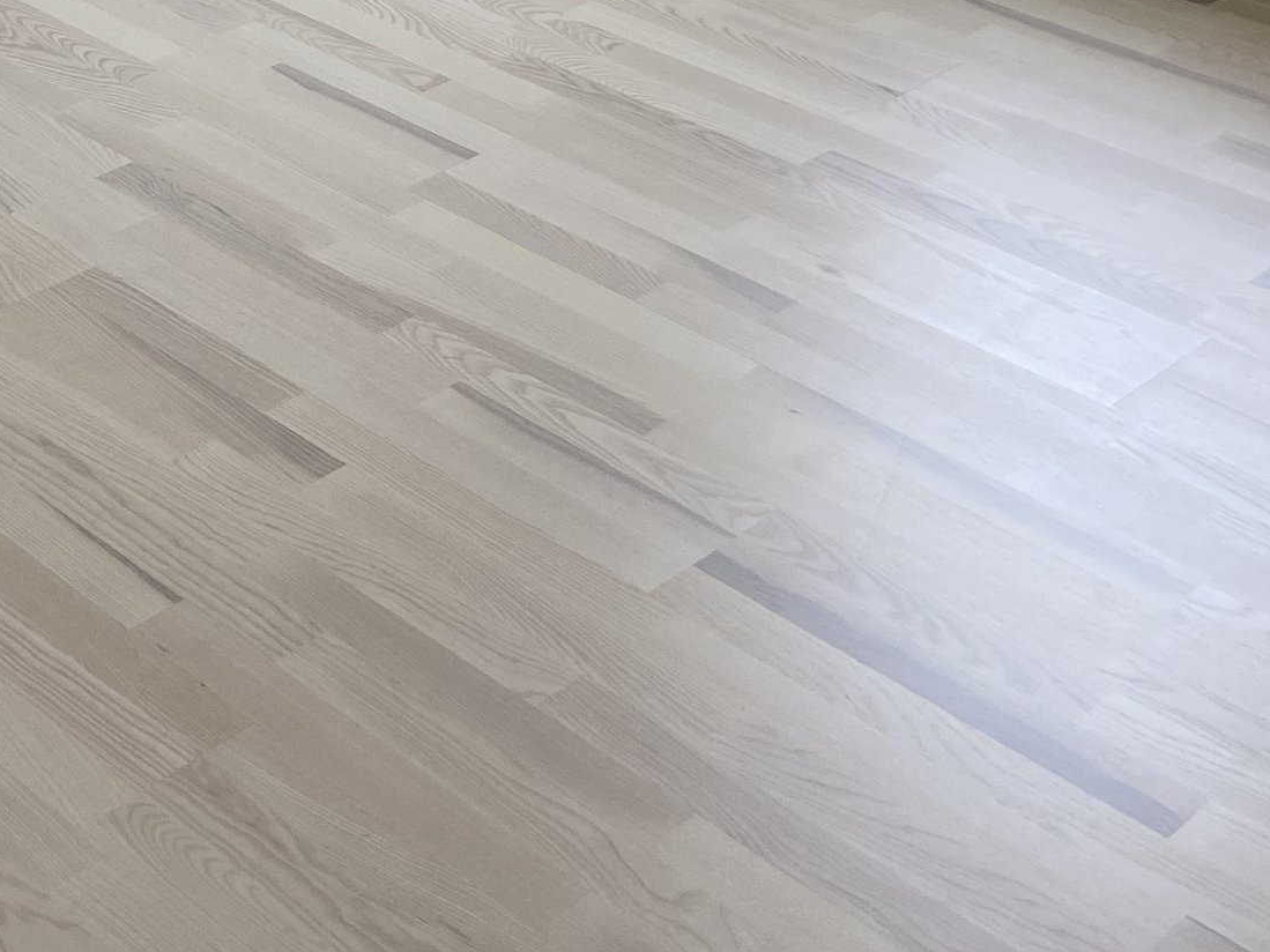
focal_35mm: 71
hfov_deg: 26.6
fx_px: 2605
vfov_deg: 19.6
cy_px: -150
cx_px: 176
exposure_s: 1/121
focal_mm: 4.25
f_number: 1.8
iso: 80
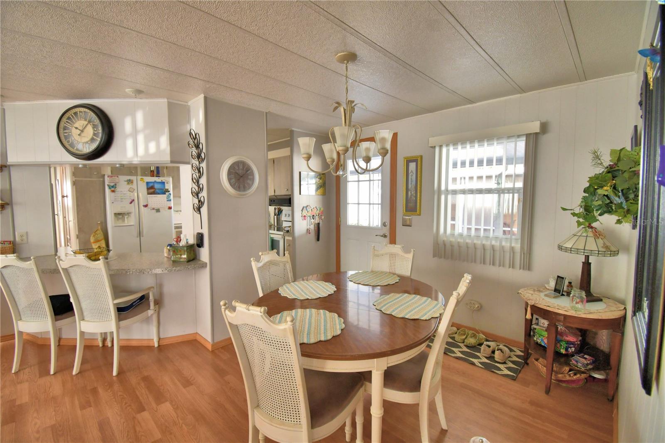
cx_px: 332
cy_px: 222
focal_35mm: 15
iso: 400
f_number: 4.5
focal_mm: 10
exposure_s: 1/60
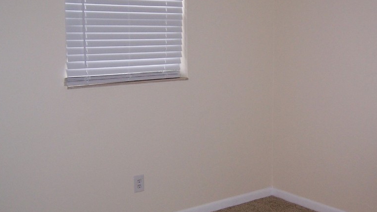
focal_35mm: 48
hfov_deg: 42.7
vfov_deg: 24.9
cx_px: 230
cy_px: 111
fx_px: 480
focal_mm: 5.5
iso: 140
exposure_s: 1/60
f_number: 2.8
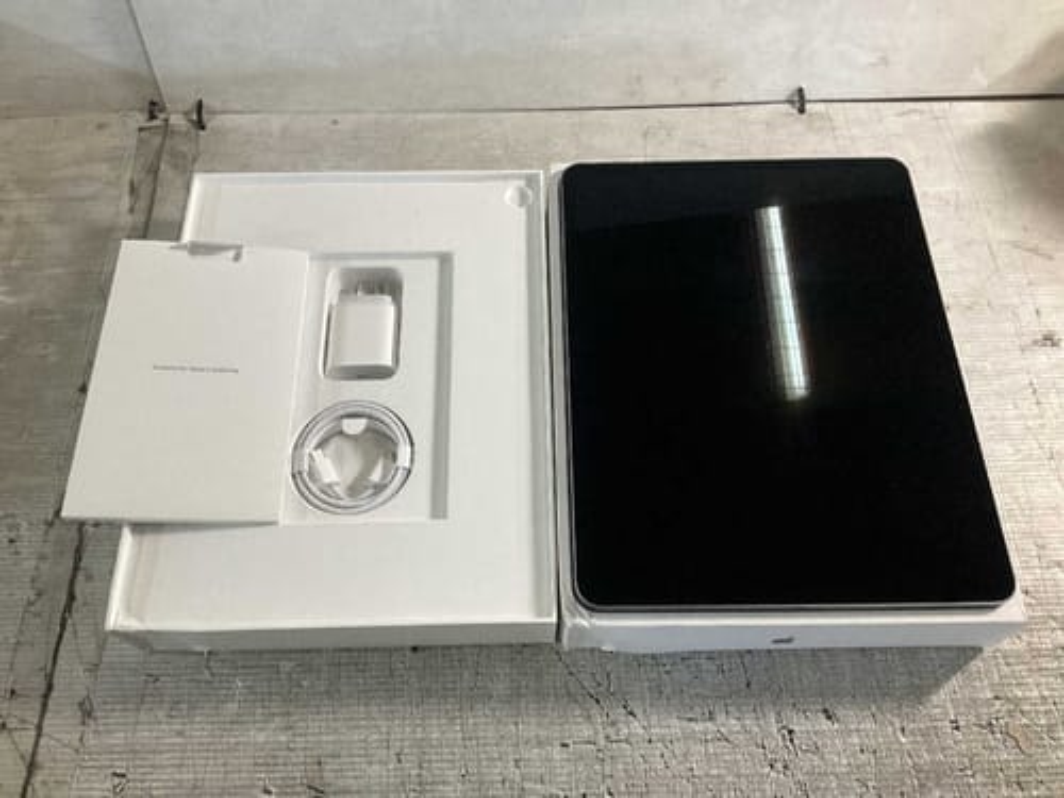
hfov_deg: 61.7
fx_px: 891
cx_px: 532
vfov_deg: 48.2
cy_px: 399
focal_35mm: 29
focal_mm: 3
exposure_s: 1/50
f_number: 1.8
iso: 50
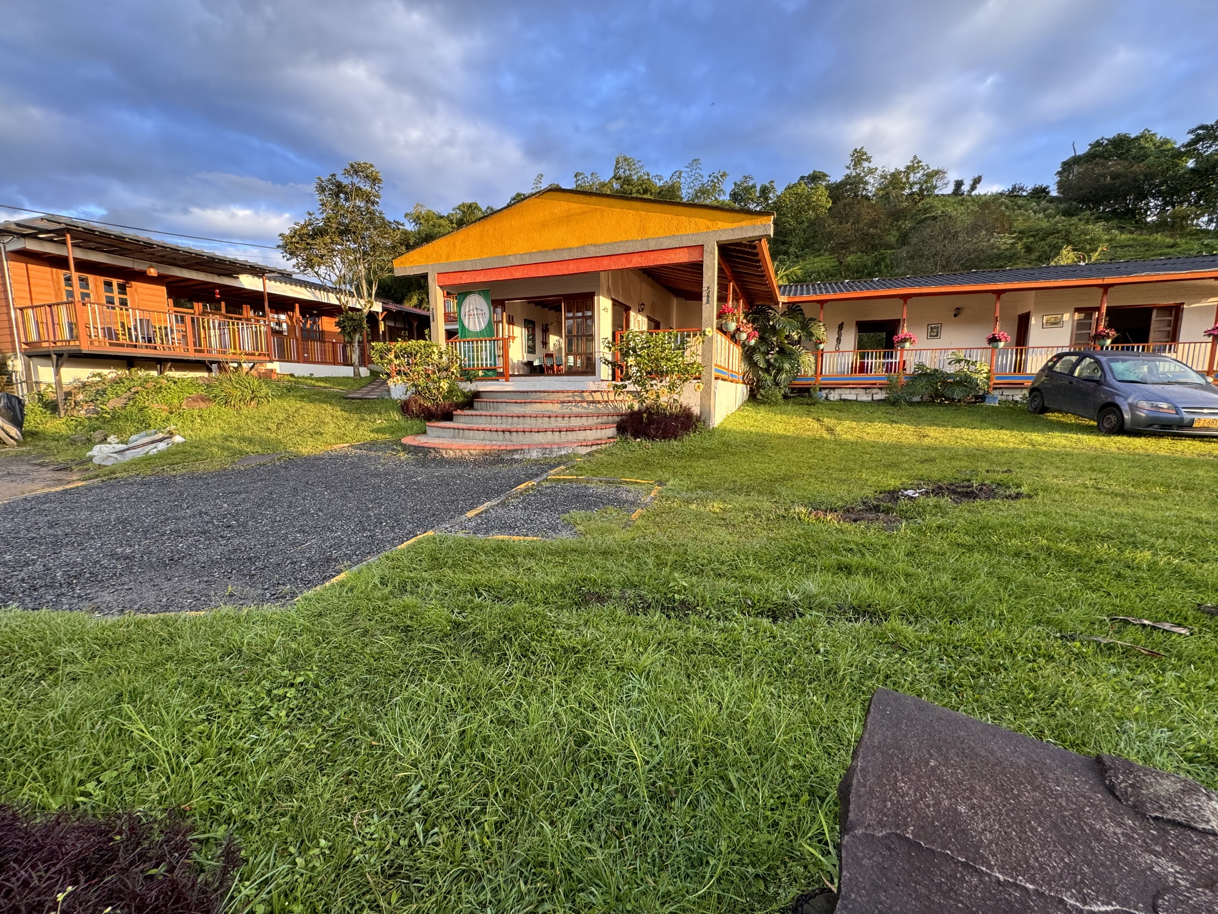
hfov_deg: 102.1
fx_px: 493
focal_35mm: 14
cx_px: 609
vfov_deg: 85.7
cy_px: 457
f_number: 2.2
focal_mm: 2.22
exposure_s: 1/99
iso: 80
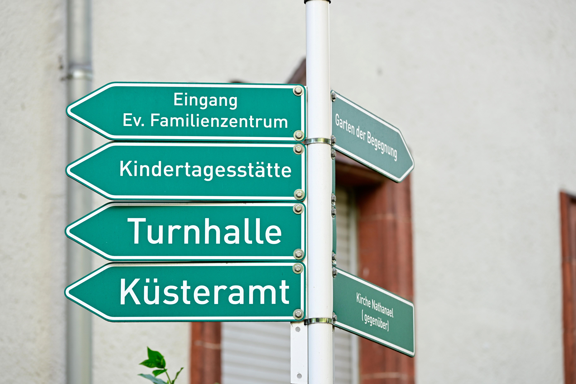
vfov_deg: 8.8
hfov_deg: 13.2
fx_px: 2496
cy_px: 192
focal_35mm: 156
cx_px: 288
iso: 100
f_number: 5.6
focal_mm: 104
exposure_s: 1/50
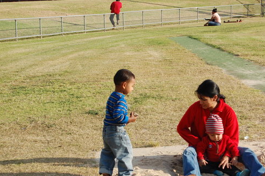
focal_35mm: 109
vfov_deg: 12.6
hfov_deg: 18.8
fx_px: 799
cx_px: 154
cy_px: 103
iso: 200
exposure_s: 1/320
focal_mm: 55
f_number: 9
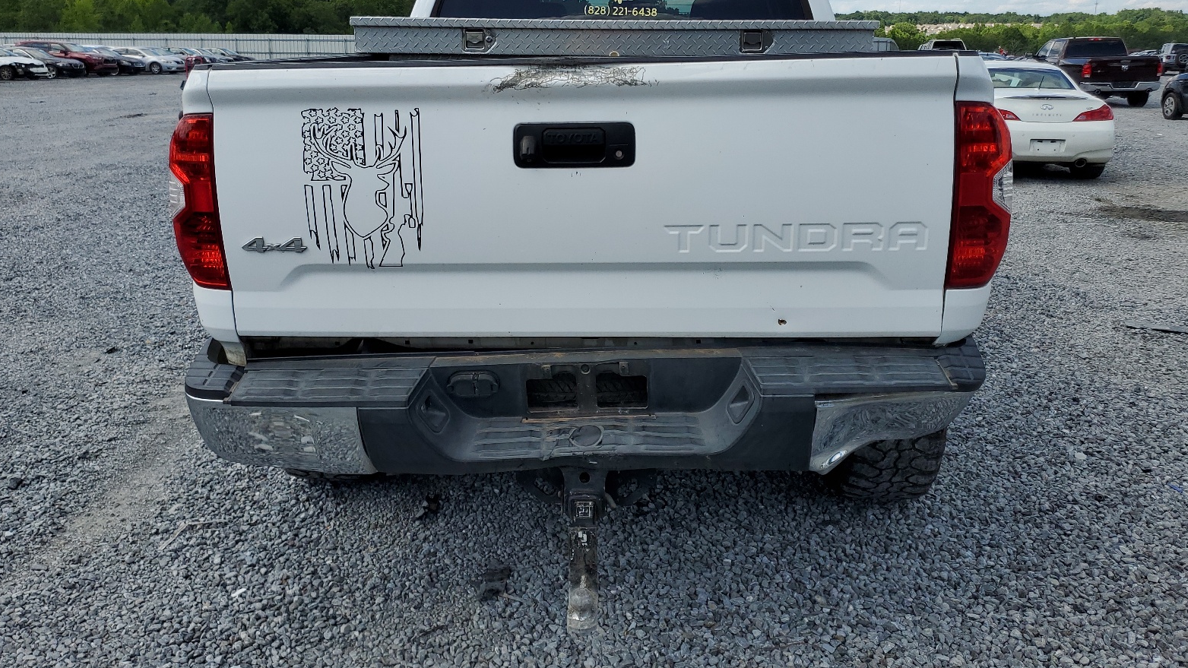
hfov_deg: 66.1
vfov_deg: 39.8
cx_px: 597
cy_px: 231
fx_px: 913
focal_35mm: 29
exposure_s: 1/3333
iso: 50
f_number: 1.5
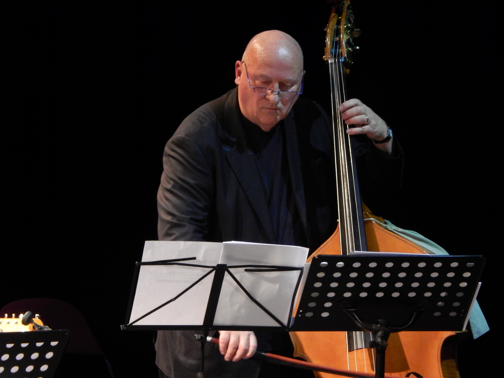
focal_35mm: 209
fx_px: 3043
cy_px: 189
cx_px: 252
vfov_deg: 7.1
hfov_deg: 9.5
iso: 800
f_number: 5.4
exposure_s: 1/15
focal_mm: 37.1
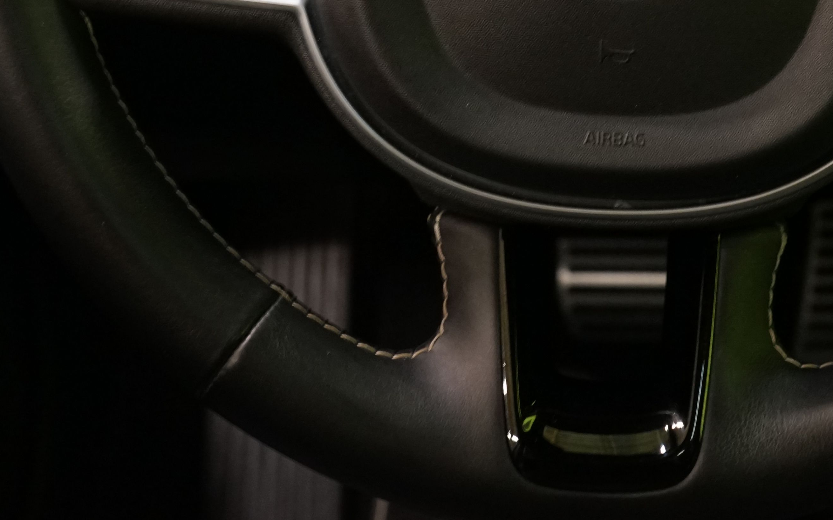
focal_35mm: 77
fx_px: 1748
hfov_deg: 26.4
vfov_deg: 16.3
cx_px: 642
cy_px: -92
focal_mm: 33
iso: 2500
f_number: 5.6
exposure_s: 1/20
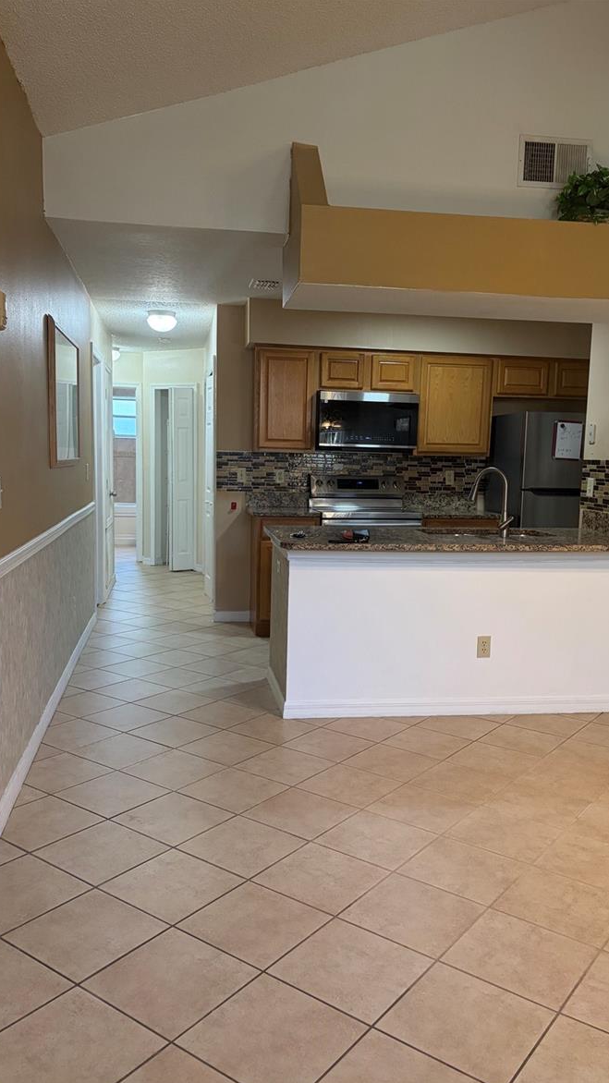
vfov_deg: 66.1
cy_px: 552
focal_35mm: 29
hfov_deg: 40.2
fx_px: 833
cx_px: 314
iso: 250
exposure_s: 1/120
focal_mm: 5.96
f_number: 1.6
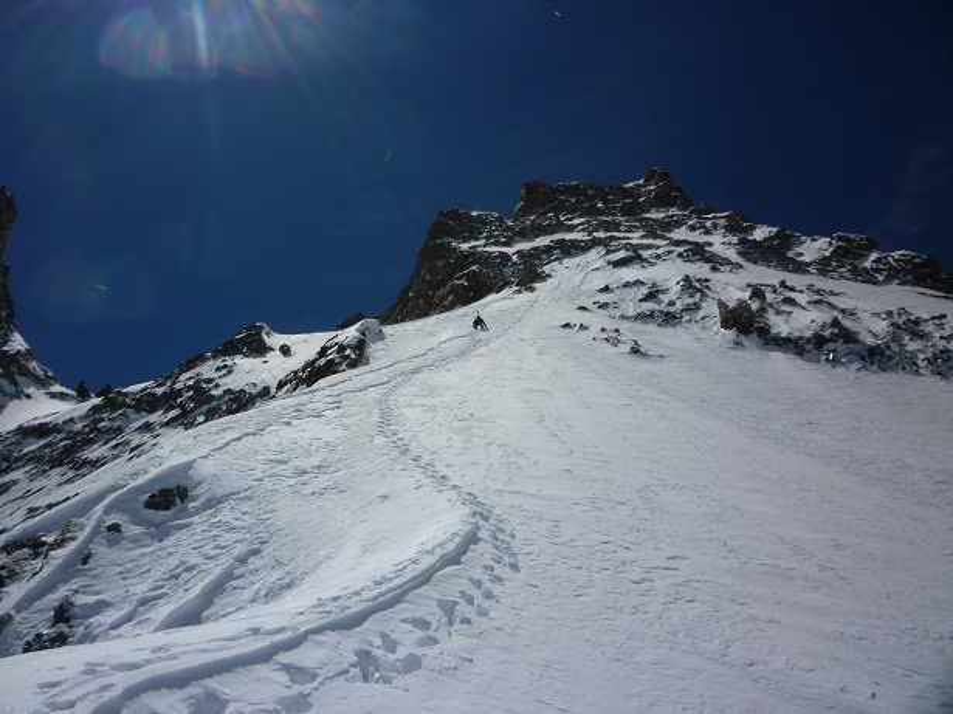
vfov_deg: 48.2
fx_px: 798
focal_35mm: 29
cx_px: 476
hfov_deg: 61.7
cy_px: 357
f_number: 8
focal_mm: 5.2
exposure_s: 1/800
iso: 80
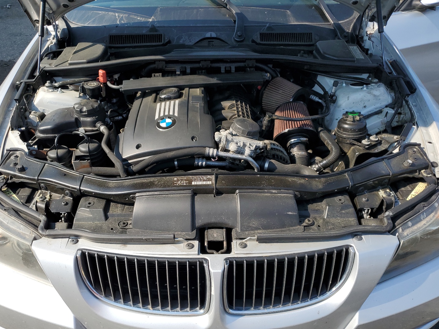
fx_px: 368
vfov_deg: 48.2
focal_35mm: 29
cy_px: 178
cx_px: 210
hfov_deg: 61.6
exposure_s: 1/2000
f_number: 1.5
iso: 50
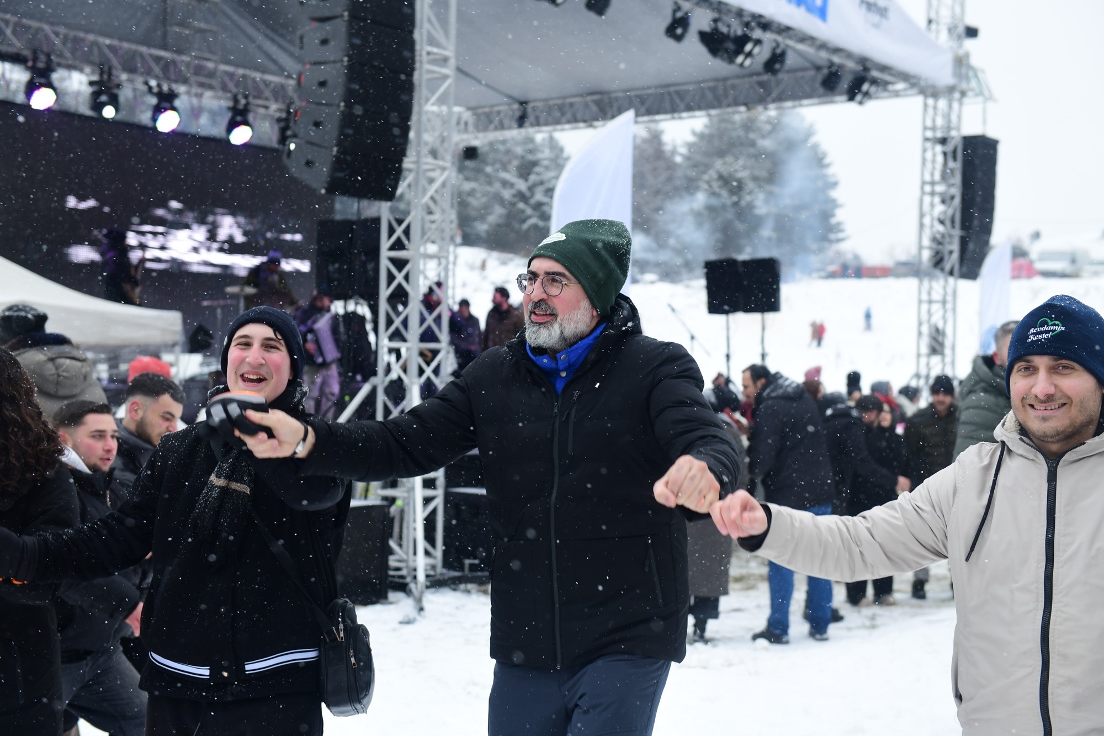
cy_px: 368
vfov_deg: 26.0
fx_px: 1594
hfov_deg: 38.2
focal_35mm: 52
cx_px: 552
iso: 640
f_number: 4
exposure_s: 1/500
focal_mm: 52
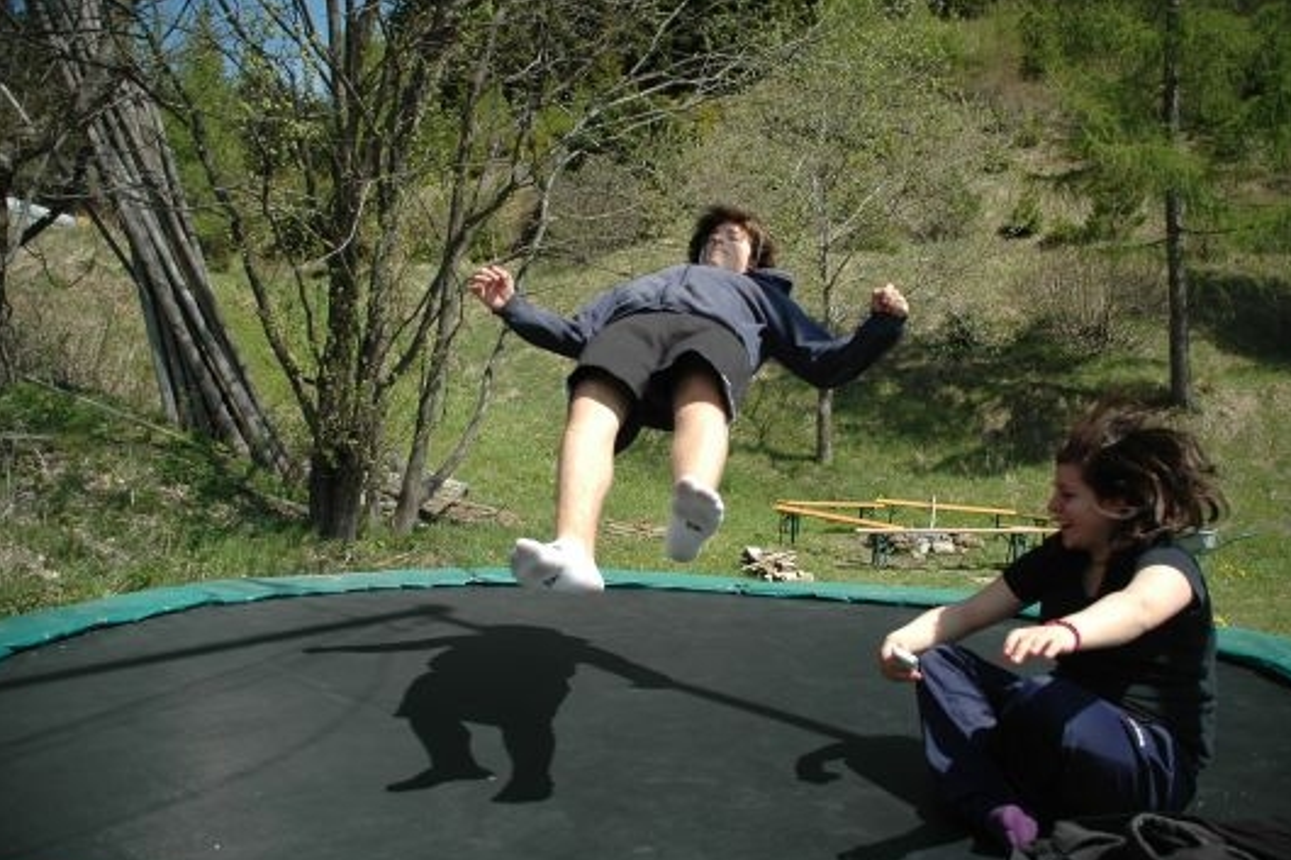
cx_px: 660
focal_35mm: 28
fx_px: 1004
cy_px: 439
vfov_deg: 46.4
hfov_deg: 65.5
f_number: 3.5
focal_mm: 18
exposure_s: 1/1600
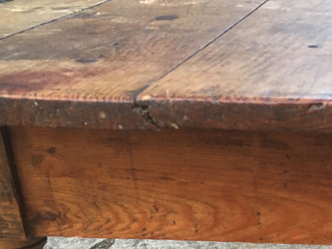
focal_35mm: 79
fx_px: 758
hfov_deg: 23.5
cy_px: 270
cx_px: 349
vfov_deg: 18.0
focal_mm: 4.15
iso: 160
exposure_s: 1/33
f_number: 2.2
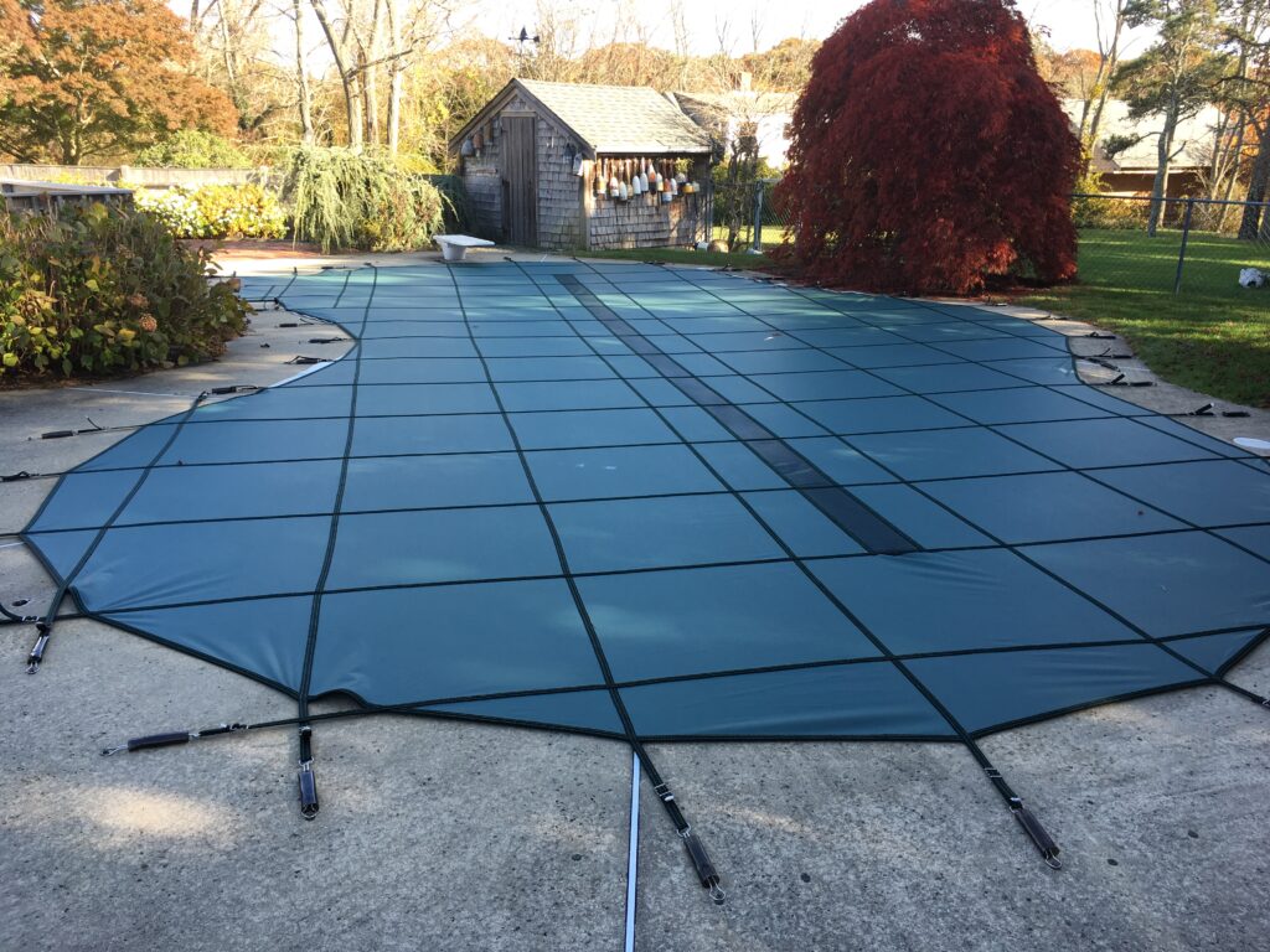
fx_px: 1064
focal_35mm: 29
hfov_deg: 61.7
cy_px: 476
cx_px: 635
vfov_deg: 48.2
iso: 25
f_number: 2.2
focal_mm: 4.15
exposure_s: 1/196
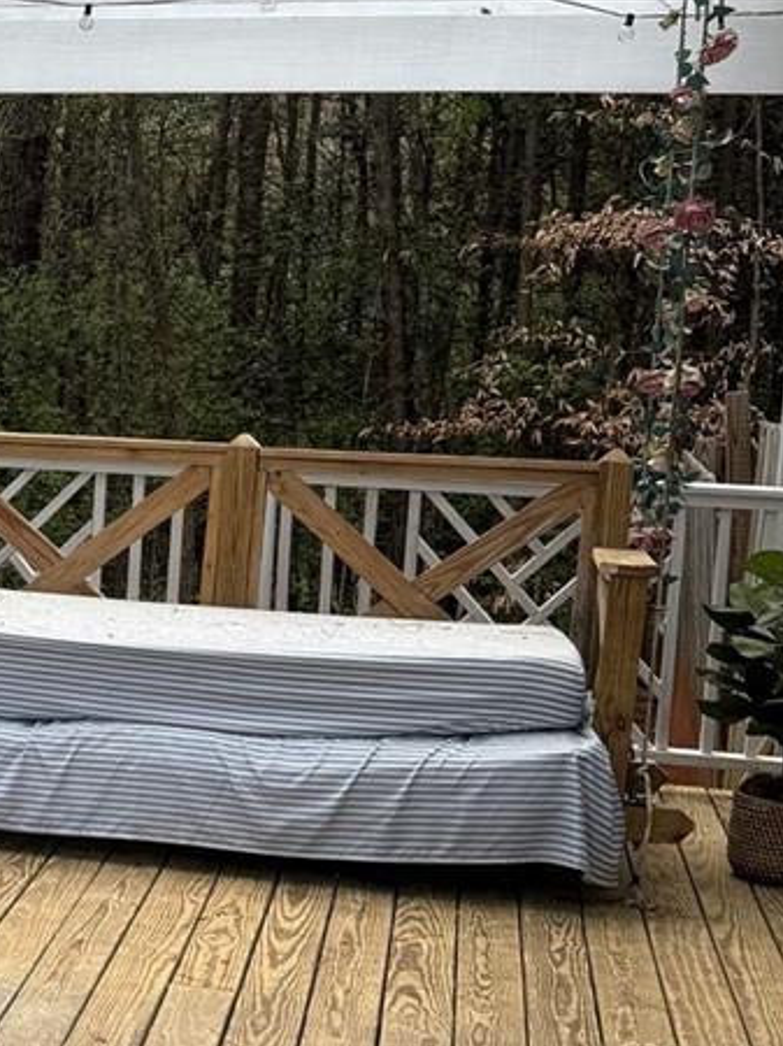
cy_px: 583
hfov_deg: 16.4
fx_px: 2475
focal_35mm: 82
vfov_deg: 23.8
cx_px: -386
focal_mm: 6.76
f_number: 1.78
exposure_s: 1/920
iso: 80
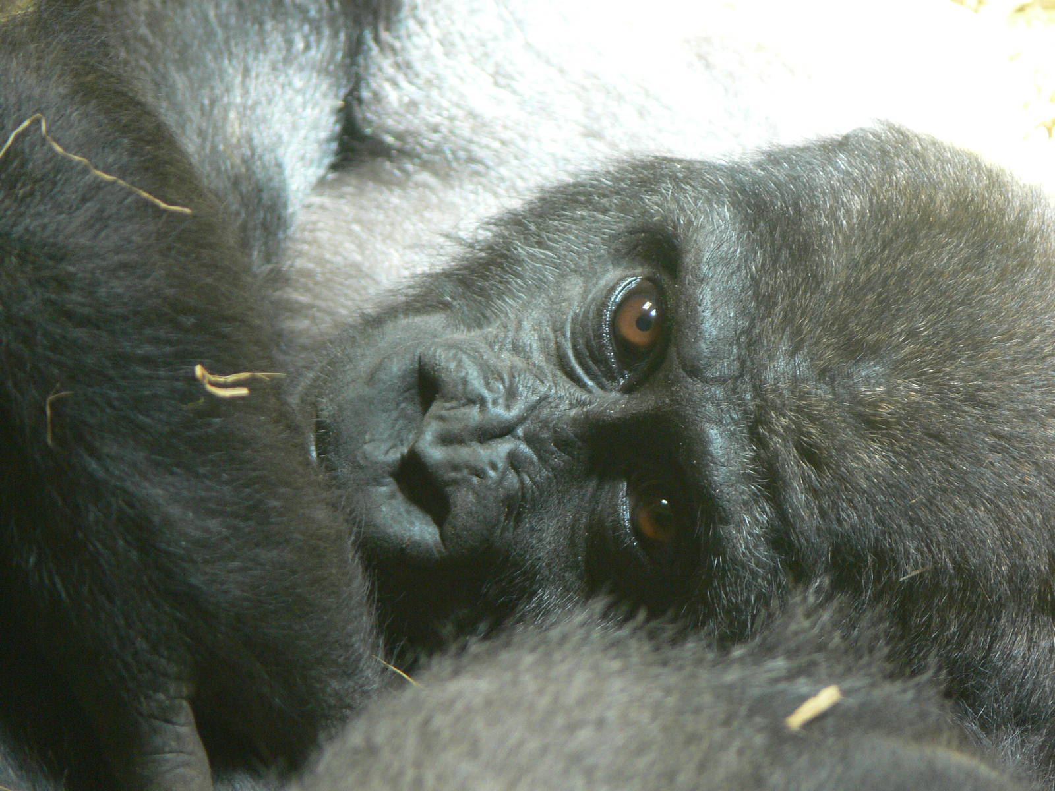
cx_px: 528
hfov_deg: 4.7
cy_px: 396
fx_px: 12800
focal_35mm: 420
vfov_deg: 3.5
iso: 200
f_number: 3.7
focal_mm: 88.8
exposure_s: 1/20
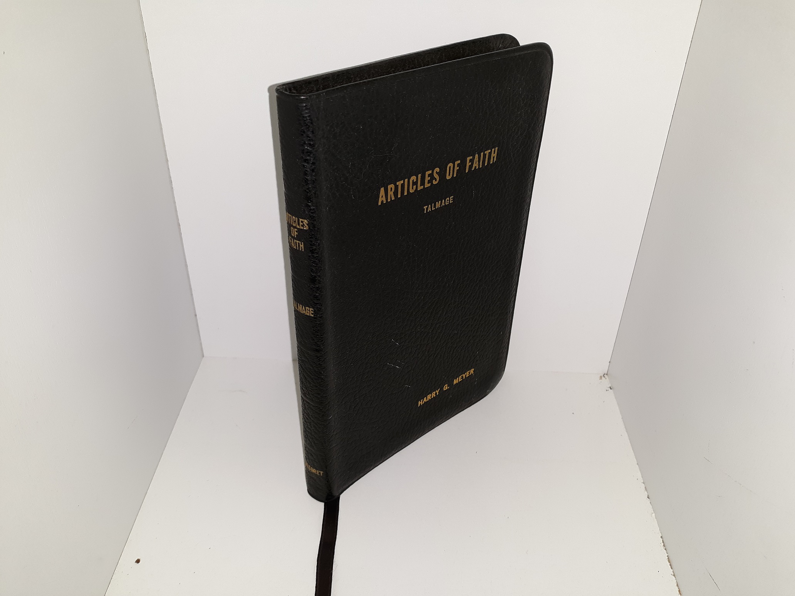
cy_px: 298
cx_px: 398
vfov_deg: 49.7
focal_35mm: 28
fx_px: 643
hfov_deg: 63.4
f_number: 1.7
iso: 40
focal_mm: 3.7
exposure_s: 1/123
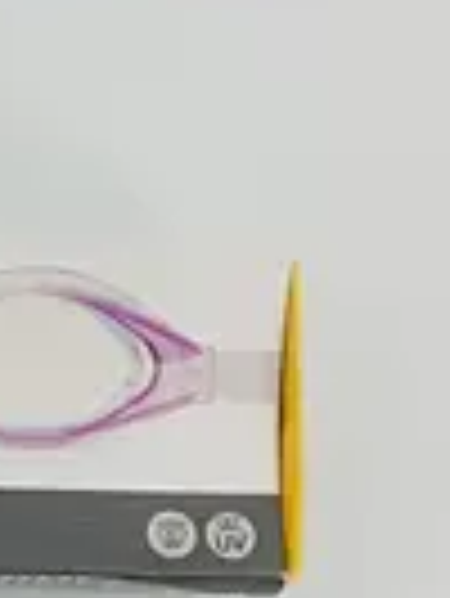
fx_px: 1454
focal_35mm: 84
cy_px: 472
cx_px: -148
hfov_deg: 16.5
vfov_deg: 23.0
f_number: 1.8
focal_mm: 4.22
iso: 80
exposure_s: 1/100
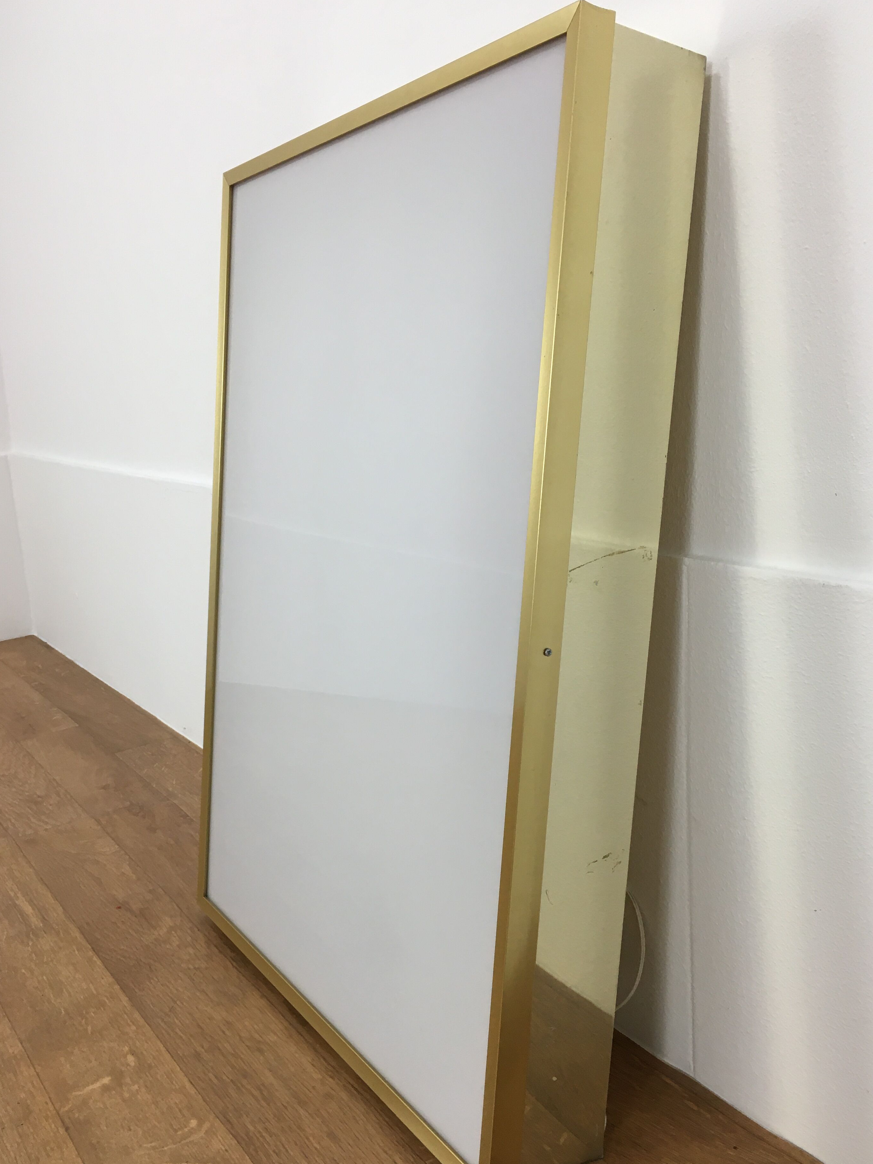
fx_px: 1076
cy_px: 621
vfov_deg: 56.8
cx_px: 463
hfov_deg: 44.1
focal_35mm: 32
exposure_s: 1/33
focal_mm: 4.15
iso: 32
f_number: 2.2
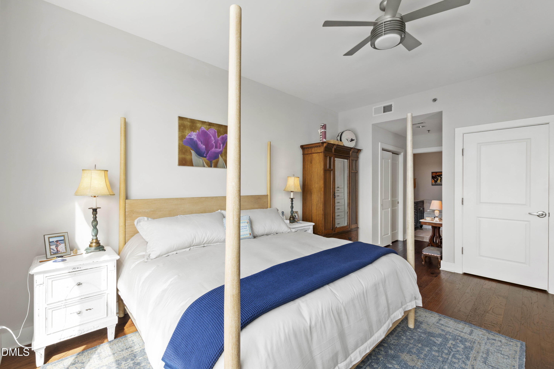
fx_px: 231
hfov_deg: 100.4
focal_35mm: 15
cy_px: 184
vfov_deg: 77.3
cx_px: 277
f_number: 8
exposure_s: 1/15
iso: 100
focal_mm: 10
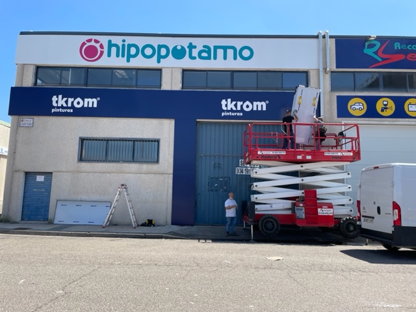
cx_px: 208
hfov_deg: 67.3
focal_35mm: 26
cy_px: 156
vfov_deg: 53.1
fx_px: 312
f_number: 1.6
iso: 32
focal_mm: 4.2
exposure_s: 1/2212
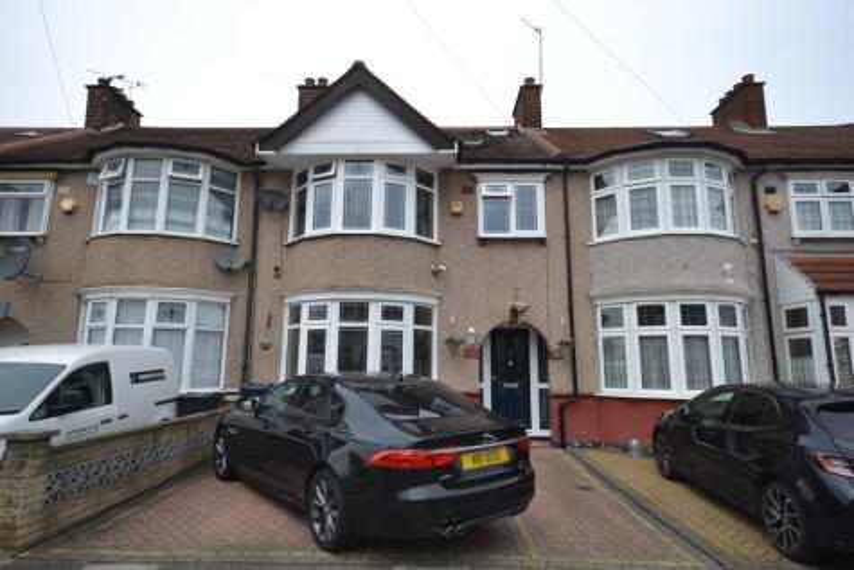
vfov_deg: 59.5
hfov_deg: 81.2
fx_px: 498
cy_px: 285
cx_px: 427
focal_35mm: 21
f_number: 7.1
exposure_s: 1/200
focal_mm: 14
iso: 100
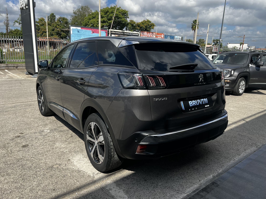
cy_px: 100
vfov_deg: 53.1
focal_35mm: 26
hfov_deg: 67.3
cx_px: 133
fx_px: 200
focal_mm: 5.7
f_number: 1.5
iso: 50
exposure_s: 1/3077
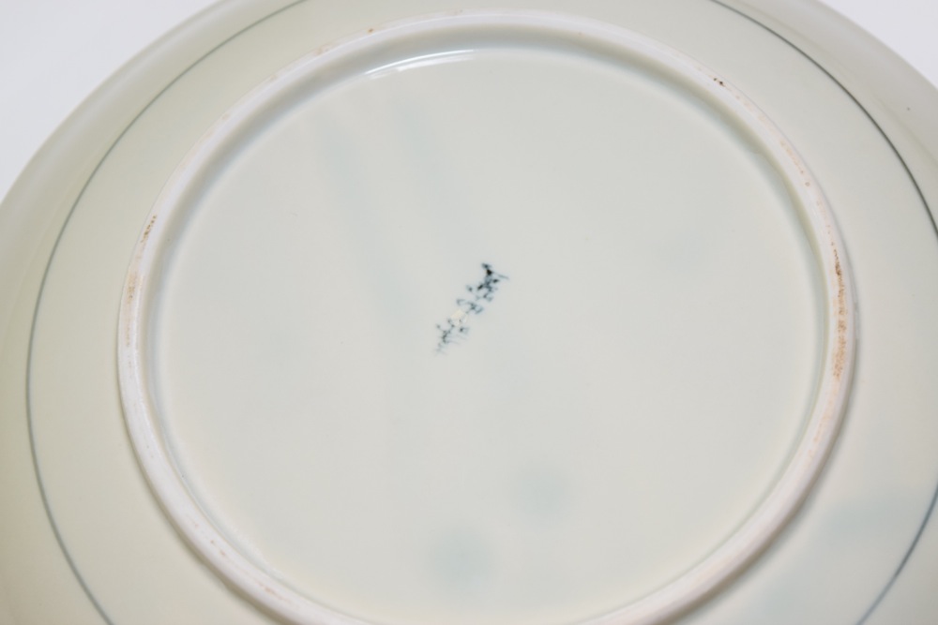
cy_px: 312
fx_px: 2150
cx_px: 469
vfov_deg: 16.6
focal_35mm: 82
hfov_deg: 24.6
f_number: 5.6
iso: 640
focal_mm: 55
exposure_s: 1/60
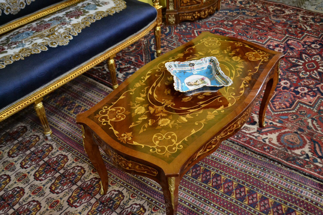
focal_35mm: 33
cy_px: 108
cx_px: 162
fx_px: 296
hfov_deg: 57.2
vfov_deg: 40.0
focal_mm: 22
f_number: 4
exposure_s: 1/60
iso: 2800
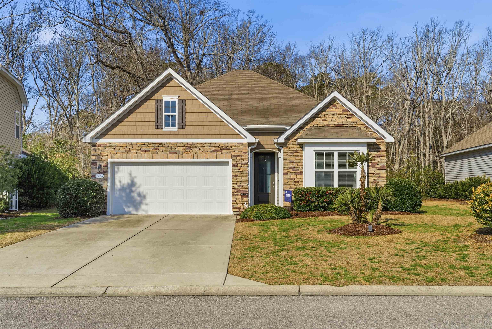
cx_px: 246
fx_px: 479
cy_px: 164
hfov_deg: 54.4
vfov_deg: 37.9
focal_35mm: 35
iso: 400
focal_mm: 35
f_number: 16
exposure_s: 1/800
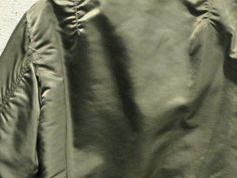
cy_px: 114
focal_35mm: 74
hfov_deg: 26.3
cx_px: 136
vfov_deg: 19.9
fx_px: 507
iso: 400
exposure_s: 1/500
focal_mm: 6.4
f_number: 7.4
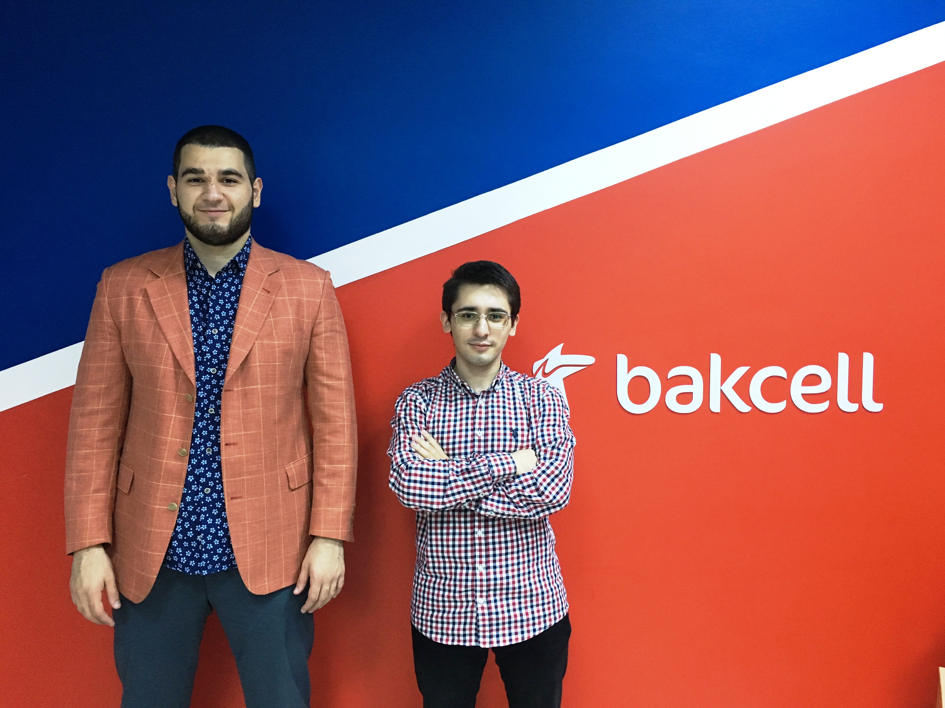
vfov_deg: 48.2
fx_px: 792
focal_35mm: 29
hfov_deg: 61.7
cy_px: 354
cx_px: 472
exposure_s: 1/20
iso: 200
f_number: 2.2
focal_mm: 4.15
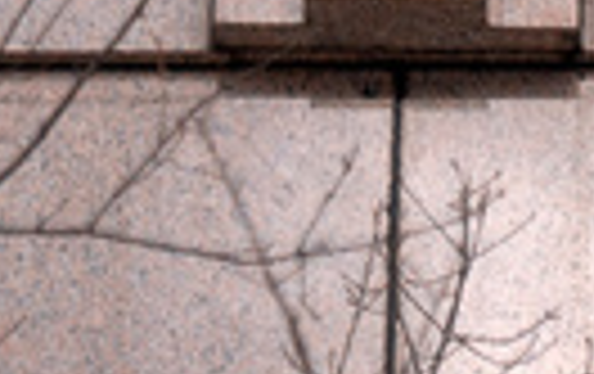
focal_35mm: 473
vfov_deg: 2.7
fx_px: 7670
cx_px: 364
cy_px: -840
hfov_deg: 4.4
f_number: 2.8
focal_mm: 60
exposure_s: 1/4000
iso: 250
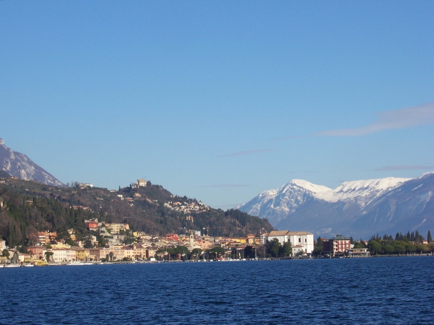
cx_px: 217
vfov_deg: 14.5
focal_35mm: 102
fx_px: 1279
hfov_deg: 19.3
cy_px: 162
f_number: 9.5
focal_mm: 16.8
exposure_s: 1/250
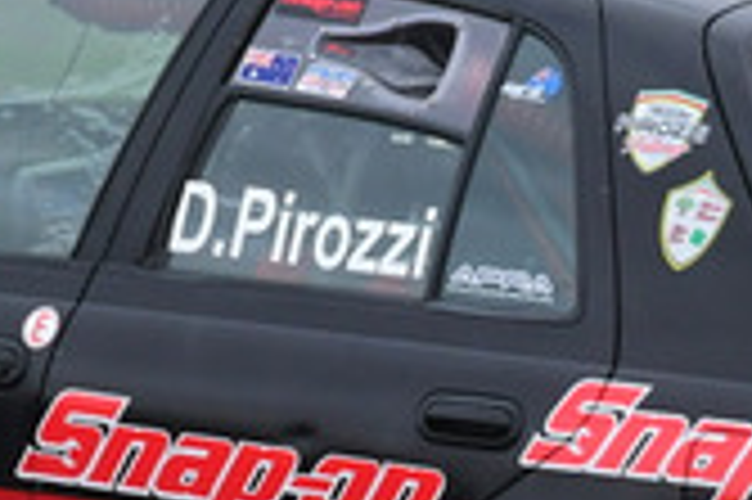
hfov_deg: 0.7
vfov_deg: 0.5
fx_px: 60121
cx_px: 509
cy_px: 72
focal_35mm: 2881
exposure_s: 1/640
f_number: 11
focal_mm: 400
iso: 640
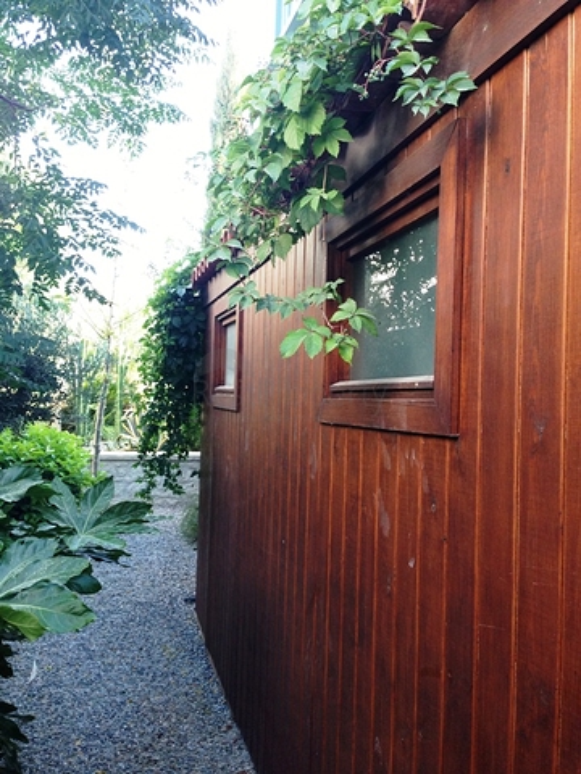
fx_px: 739
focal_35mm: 33
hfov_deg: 42.9
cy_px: 387
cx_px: 290
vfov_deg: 55.4
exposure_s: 1/120
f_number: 2.4
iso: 100
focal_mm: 4.13
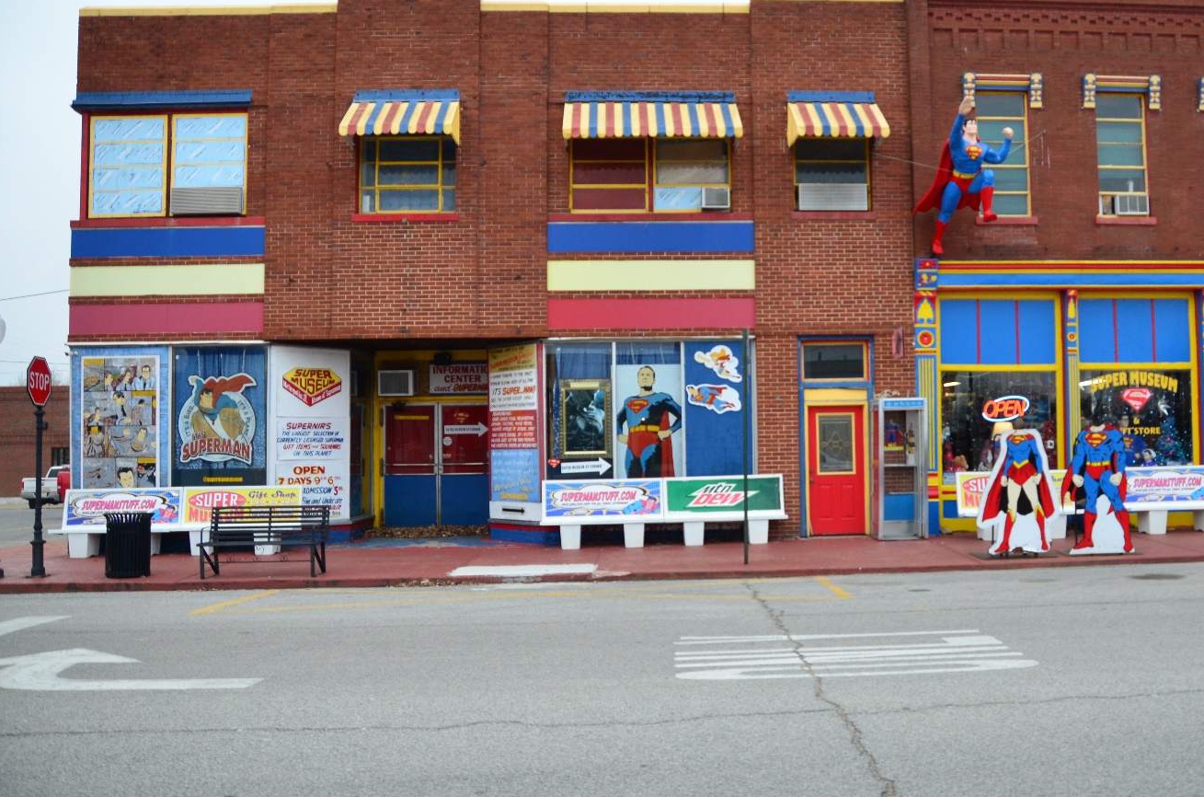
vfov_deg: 39.8
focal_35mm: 33
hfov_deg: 56.9
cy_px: 371
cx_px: 724
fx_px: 1101
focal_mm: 18
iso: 400
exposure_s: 1/100
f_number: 4
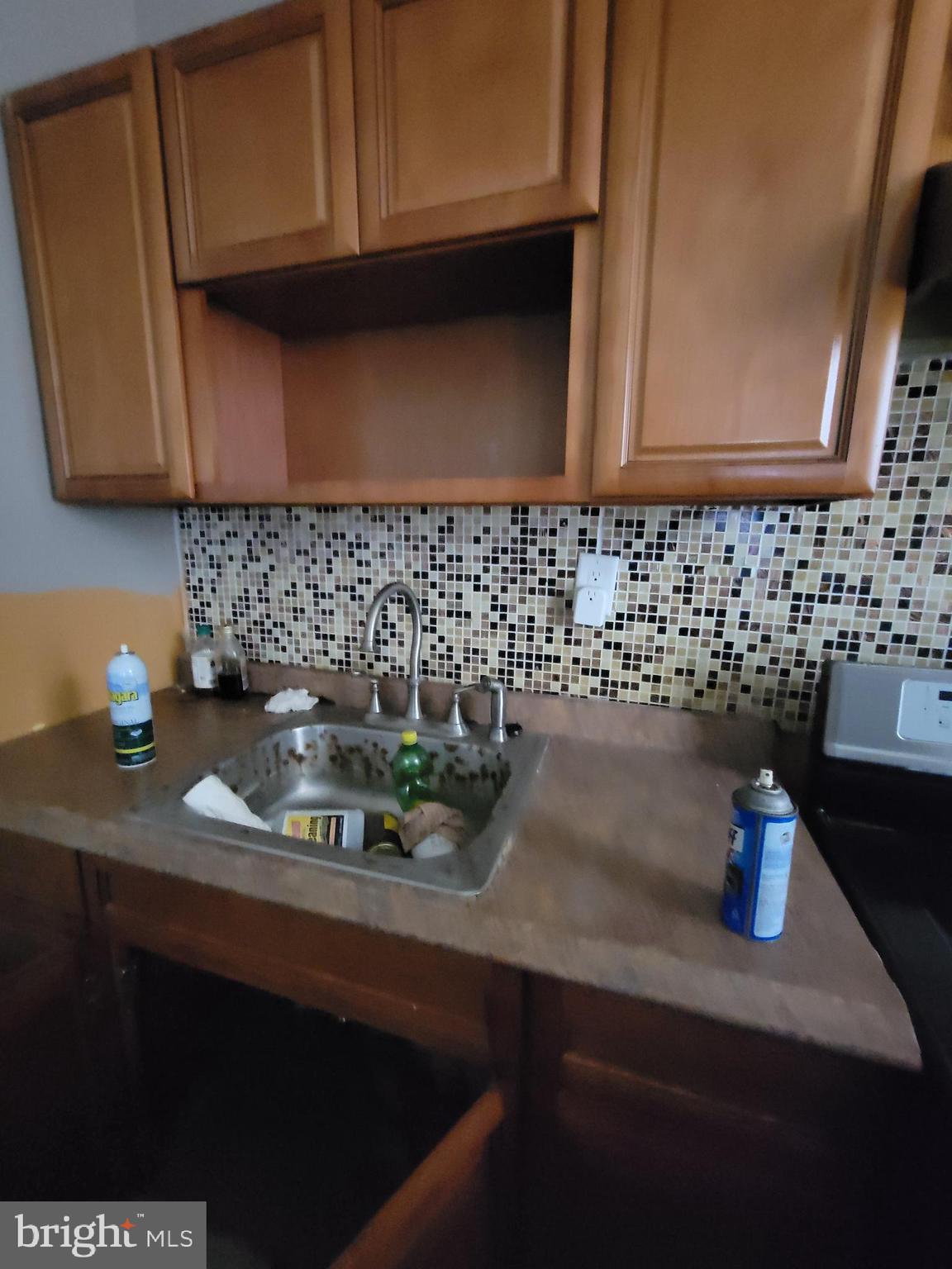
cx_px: 476
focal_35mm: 13
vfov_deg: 106.2
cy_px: 634
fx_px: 477
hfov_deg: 89.9
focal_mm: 2.2
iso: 2500
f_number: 2.2
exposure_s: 1/9.99
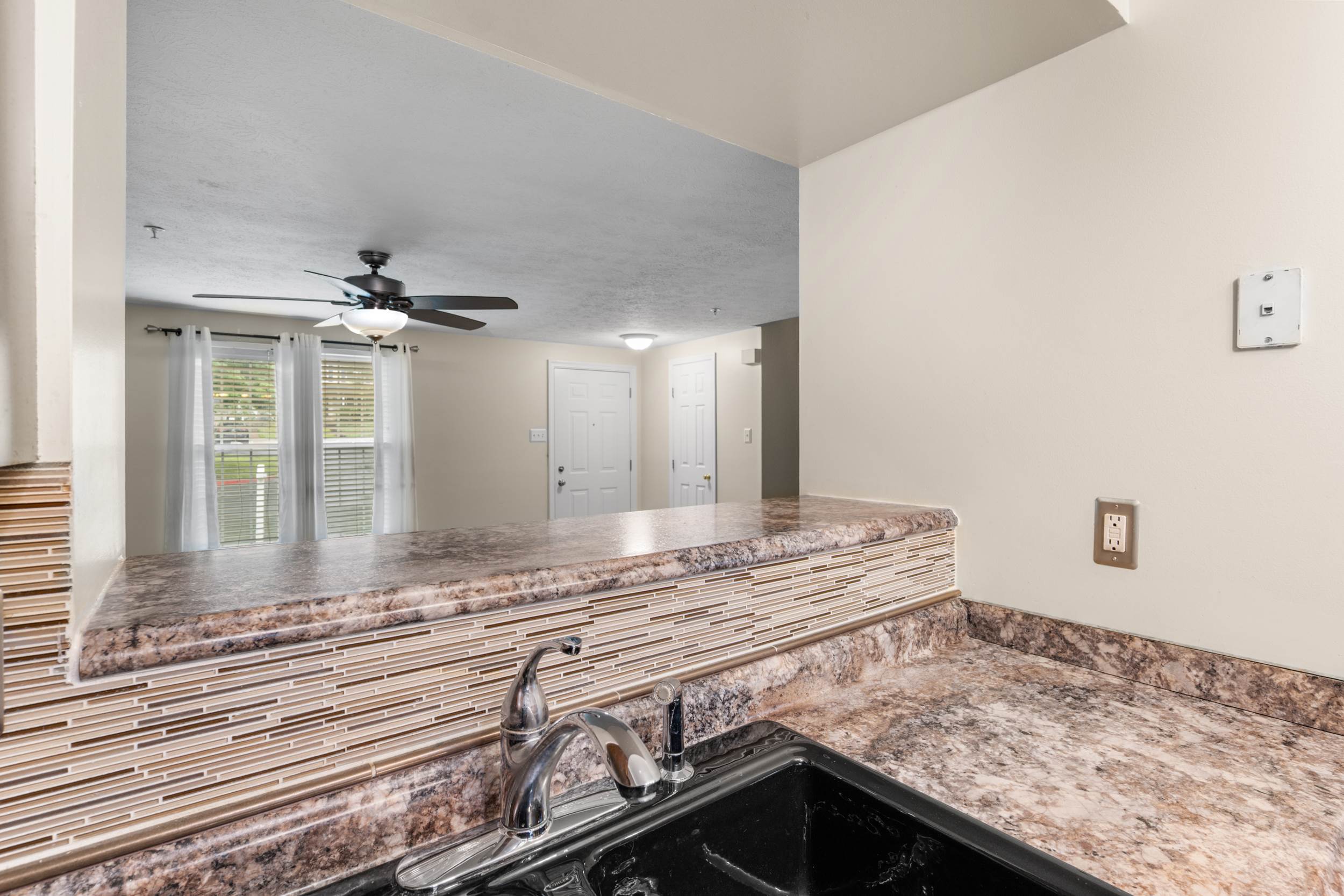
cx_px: 672
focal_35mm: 17
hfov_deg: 93.3
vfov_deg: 70.4
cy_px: 448
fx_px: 635
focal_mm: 16
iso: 640
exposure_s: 1/1.67
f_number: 8
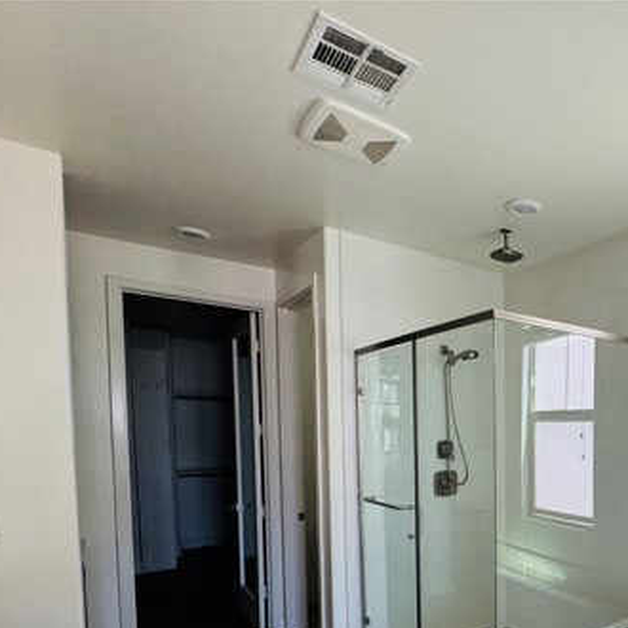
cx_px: 567
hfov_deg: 56.1
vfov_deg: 62.1
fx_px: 493
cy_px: 455
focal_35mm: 24
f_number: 2.2
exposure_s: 1/120
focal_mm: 2.22
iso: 125
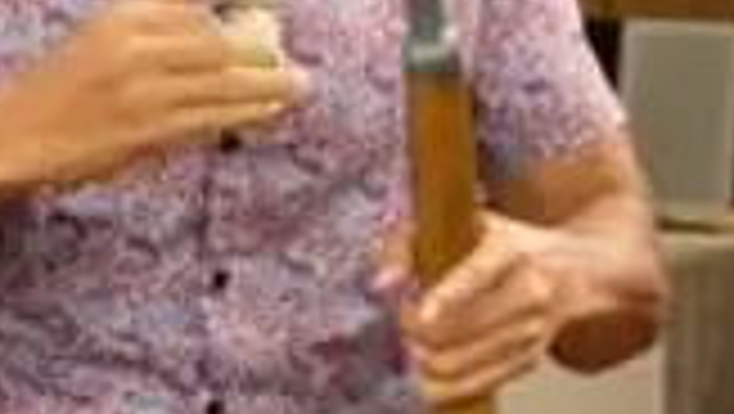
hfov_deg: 5.6
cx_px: -653
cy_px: 162
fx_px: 7305
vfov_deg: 3.2
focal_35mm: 375
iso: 12800
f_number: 6.4
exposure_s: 1/180
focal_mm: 50
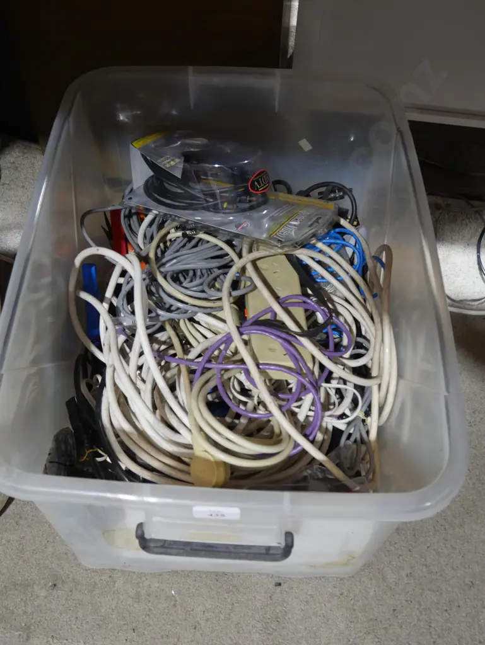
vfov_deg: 51.3
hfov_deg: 39.7
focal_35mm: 36
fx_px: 672
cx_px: 242
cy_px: 322
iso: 1000
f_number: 4
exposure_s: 1/60
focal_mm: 18
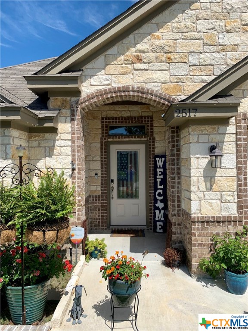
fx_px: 248
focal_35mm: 26
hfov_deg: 53.1
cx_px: 124
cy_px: 166
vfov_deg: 67.3
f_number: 1.8
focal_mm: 4.25
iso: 25
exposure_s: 1/3521
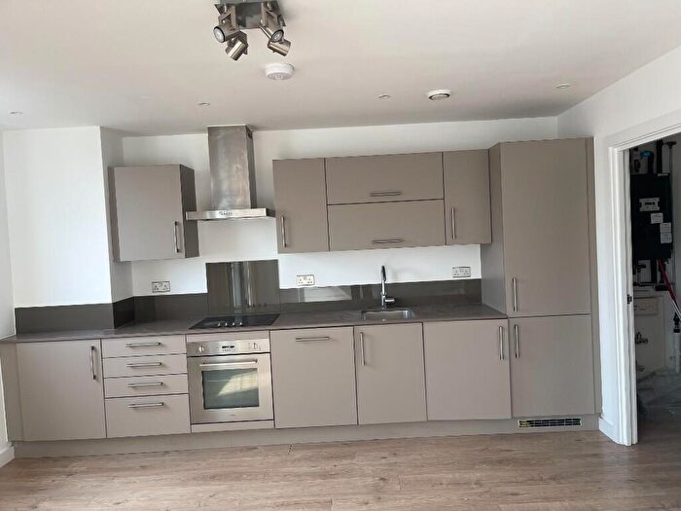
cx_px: 340
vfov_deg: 54.9
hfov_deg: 69.4
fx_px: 492
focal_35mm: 25
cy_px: 256
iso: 40
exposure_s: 1/121
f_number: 1.6
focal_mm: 5.1
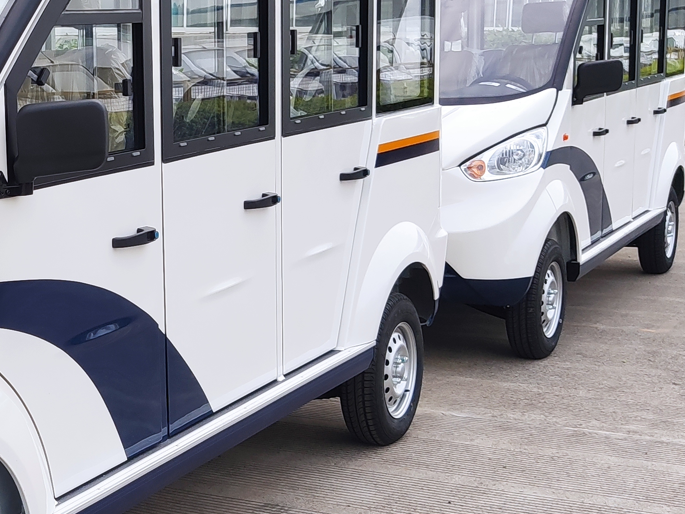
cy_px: 269
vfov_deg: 21.6
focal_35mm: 68
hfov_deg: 26.3
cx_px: -68
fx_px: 1346
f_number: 1.75
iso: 112
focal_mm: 4.75
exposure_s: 1/869
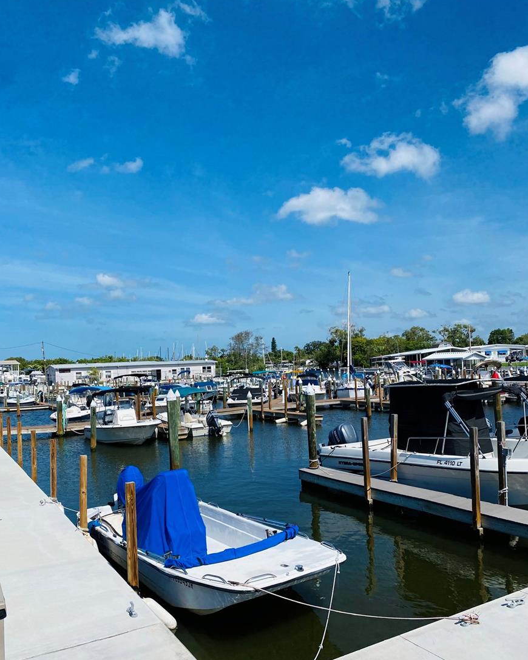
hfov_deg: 51.5
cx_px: 263
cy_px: 356
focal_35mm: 28
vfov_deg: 62.1
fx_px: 547
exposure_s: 1/4608
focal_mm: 4.25
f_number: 1.8
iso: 32
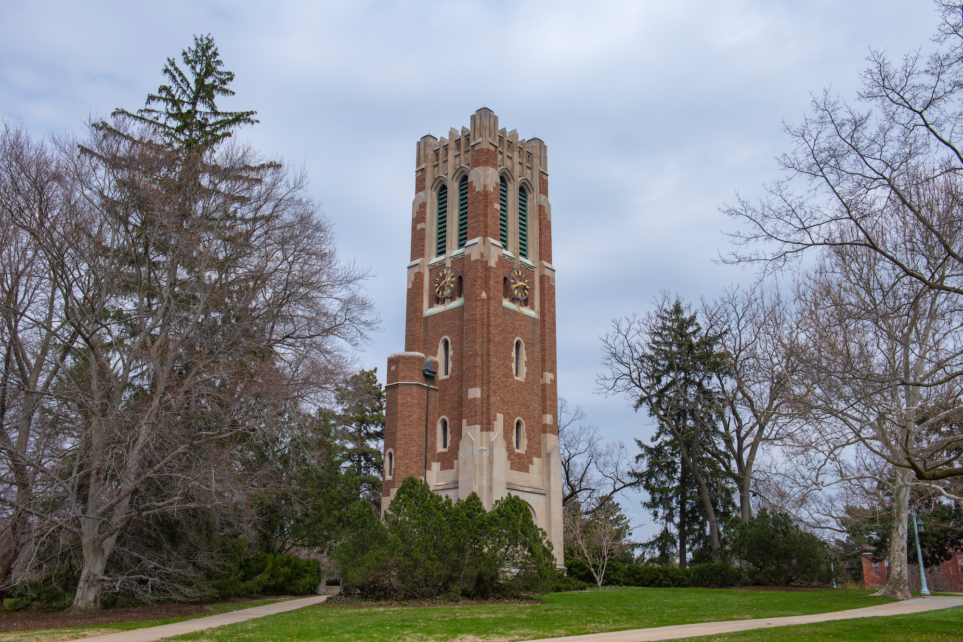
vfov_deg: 41.1
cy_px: 321
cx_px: 482
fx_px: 856
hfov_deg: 58.7
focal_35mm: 32
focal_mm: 32
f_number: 8
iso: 100
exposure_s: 1/320
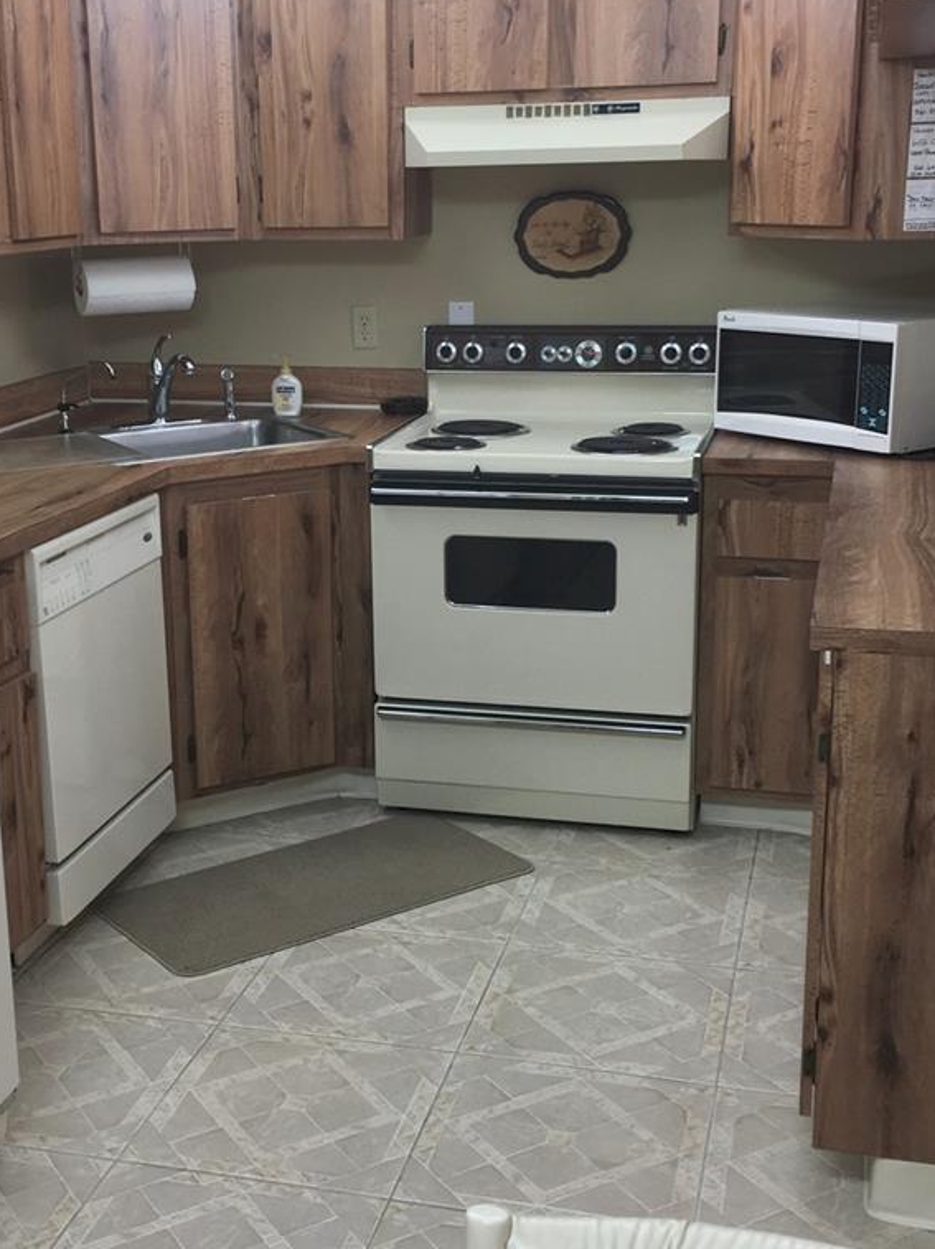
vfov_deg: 41.3
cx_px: 364
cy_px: 629
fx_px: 1658
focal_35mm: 46
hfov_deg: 31.4
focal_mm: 4.15
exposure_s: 1/40
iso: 25
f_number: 2.2
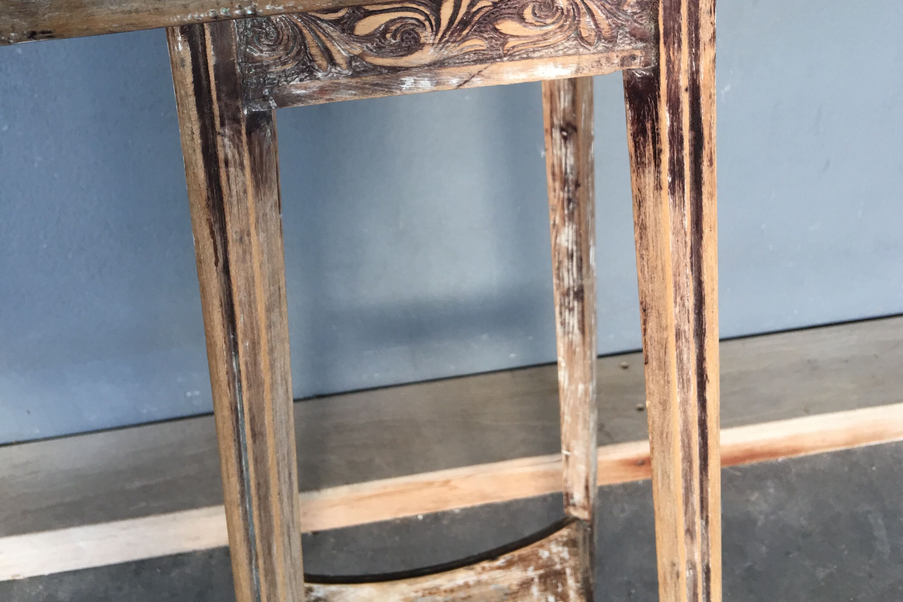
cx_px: 460
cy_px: 118
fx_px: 1028
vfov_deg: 31.7
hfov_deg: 47.4
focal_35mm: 41
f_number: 2.2
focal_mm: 4.15
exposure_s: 1/33
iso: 25
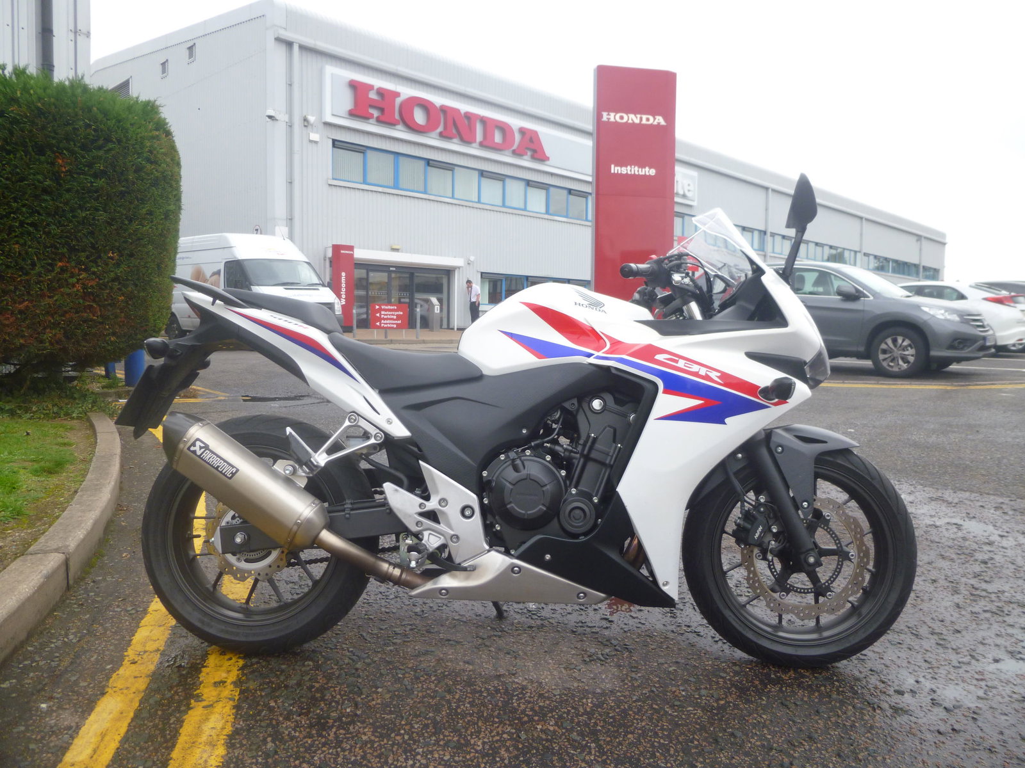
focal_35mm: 25
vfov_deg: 54.9
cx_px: 512
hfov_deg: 69.4
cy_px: 384
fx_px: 740
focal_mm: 4.5
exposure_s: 1/125
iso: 100
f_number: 3.1
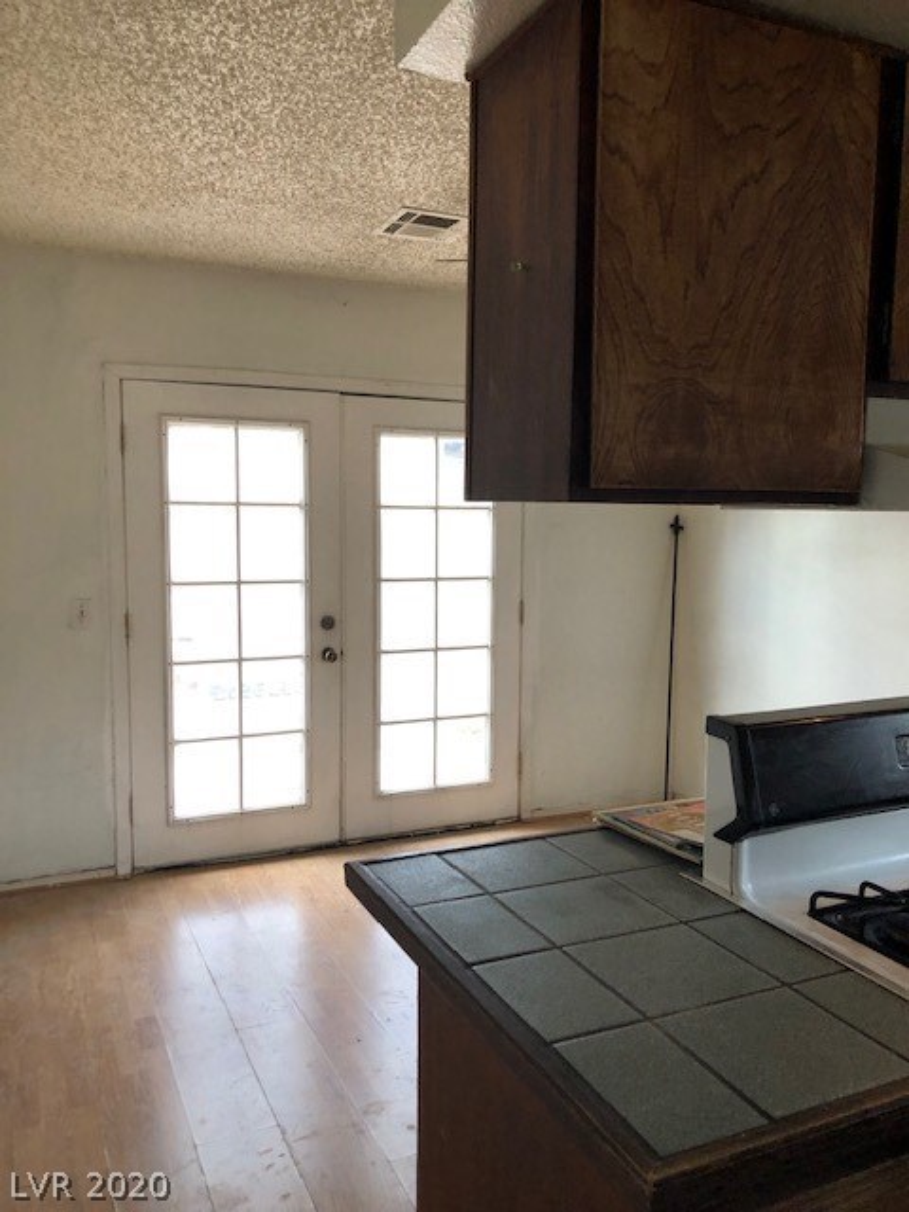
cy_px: 606
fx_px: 980
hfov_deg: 49.7
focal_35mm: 28
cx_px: 454
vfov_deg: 63.4
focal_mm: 3.99
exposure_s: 1/30
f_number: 1.8
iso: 32
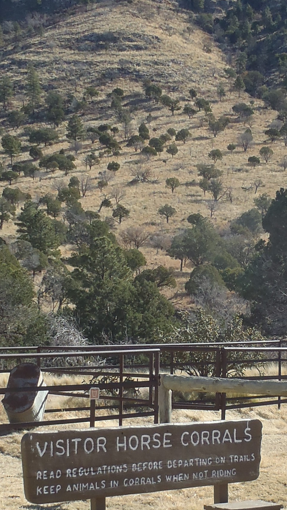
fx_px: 1041
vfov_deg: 27.2
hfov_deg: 15.5
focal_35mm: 77
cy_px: 382
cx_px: 249
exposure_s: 1/400
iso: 80
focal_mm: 5
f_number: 3.9
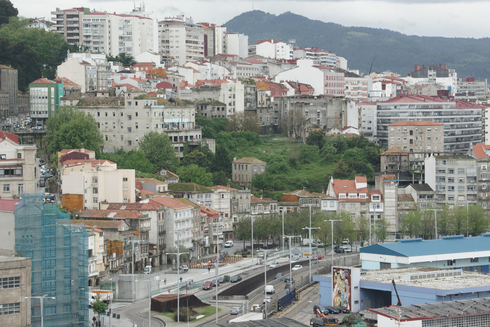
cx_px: 245
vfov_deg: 11.4
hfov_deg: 17.1
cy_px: 164
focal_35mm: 120
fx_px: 1634
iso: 800
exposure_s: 1/250
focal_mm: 120
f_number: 13
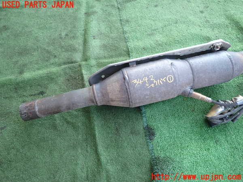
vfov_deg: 54.9
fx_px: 175
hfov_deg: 69.4
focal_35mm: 25
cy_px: 91
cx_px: 122
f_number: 2
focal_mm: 4.5
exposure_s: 1/100
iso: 100
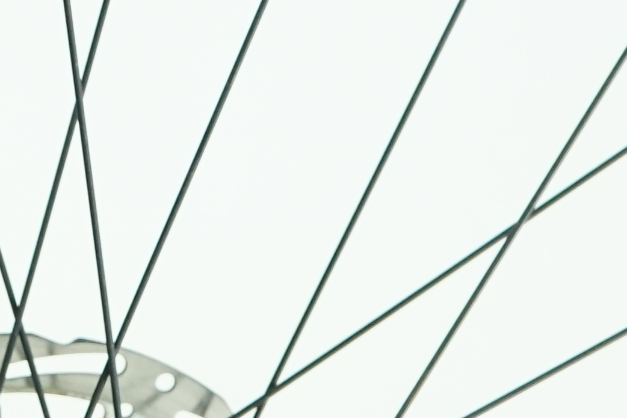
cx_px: -393
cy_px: -144
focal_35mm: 259
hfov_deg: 7.8
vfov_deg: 5.3
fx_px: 4511
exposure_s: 1/200
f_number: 5
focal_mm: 45
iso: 2000
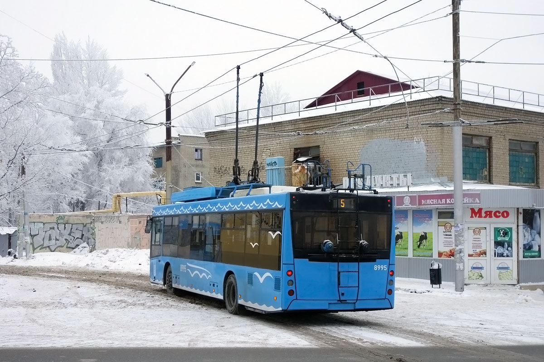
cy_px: 181
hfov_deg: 40.3
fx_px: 740
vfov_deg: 27.5
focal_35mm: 49
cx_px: 272
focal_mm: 18.23
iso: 200
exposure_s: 1/500
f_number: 3.2
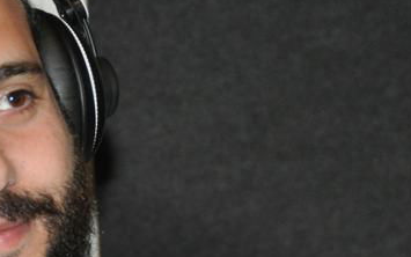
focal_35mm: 462
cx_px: 9
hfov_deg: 4.5
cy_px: 147
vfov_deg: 2.8
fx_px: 5181
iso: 800
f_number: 5.3
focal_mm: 105
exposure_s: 1/60
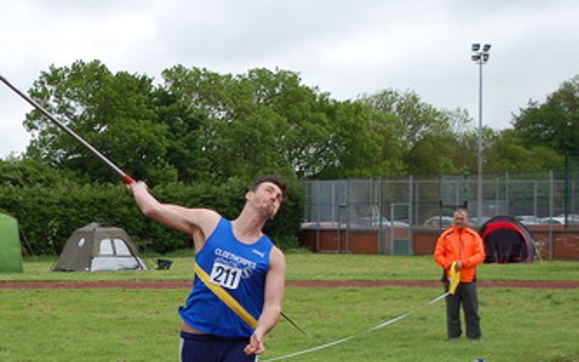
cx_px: 3
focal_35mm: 99
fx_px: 1562
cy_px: 297
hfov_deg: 20.4
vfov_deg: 13.1
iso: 250
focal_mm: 30
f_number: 4.8
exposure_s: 1/1000
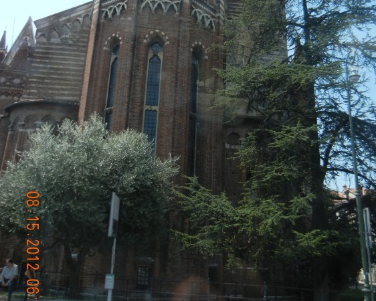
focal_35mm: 40
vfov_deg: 36.8
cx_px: 185
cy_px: 92
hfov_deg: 45.8
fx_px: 445
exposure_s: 1/885
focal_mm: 5.4
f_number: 3.5
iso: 160
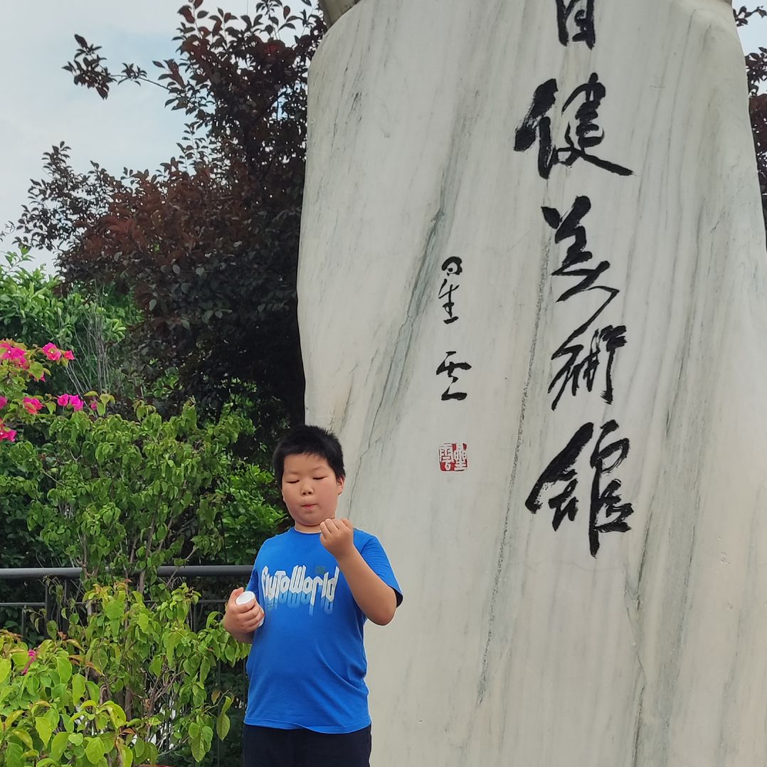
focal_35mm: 41
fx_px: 1028
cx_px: 374
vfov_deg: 40.9
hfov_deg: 40.9
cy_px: 411
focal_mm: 4.71
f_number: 1.79
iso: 50
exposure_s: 1/973
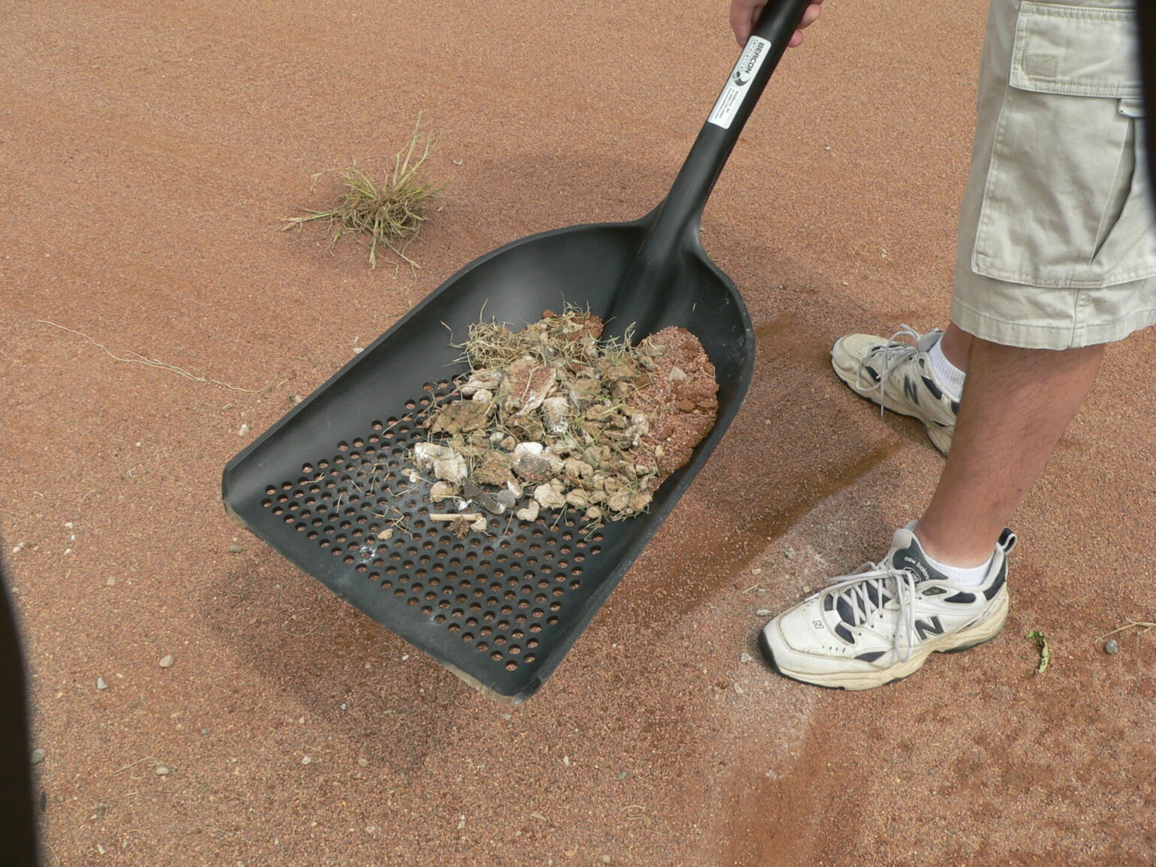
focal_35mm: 36
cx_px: 578
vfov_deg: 39.7
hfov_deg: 51.4
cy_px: 434
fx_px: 1202
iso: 80
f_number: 4
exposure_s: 1/400
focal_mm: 6
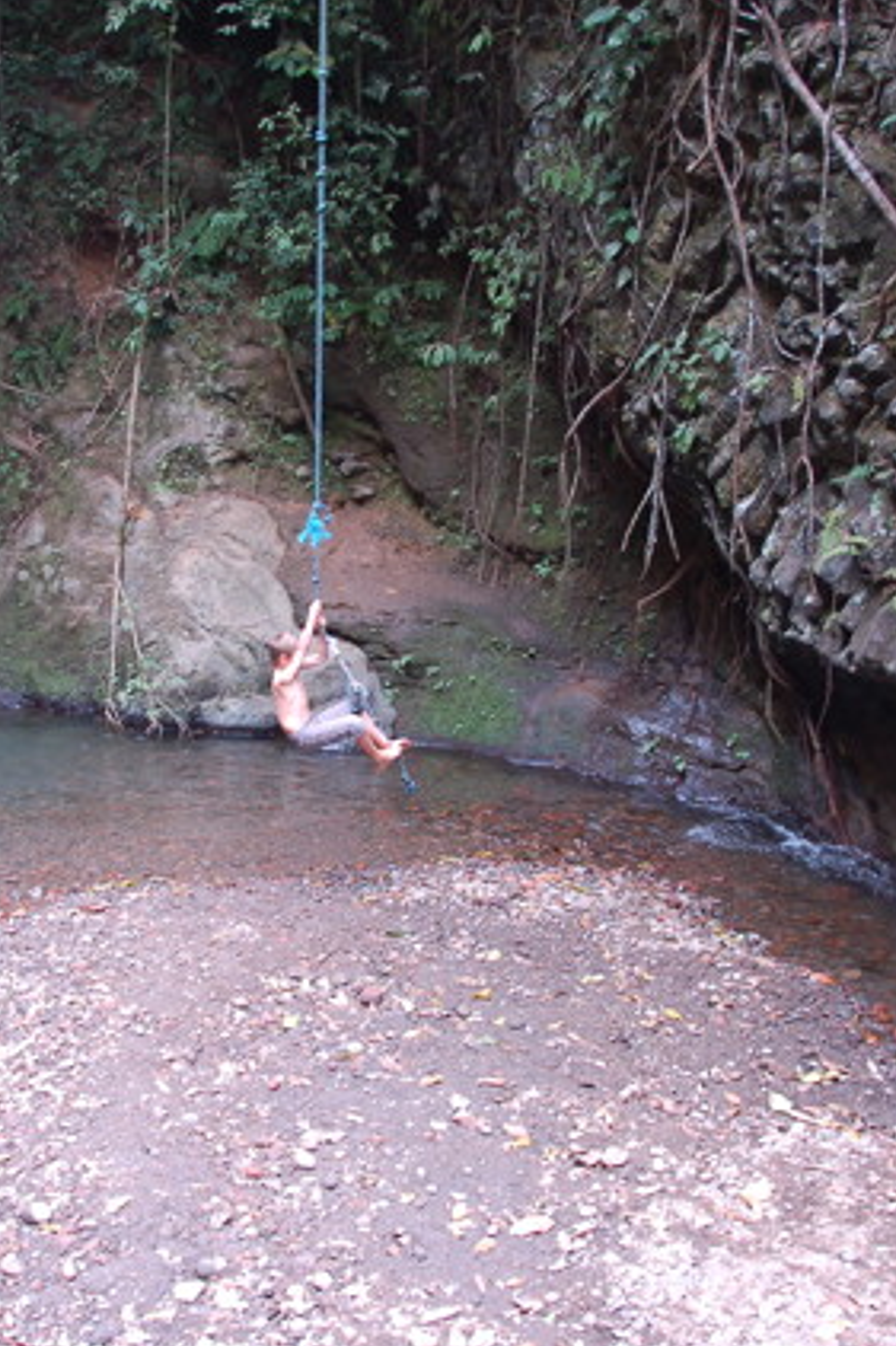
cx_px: 322
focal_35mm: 43
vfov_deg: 45.4
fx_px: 1607
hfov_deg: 31.0
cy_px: 667
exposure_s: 1/20
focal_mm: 22
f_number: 3.8
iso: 200
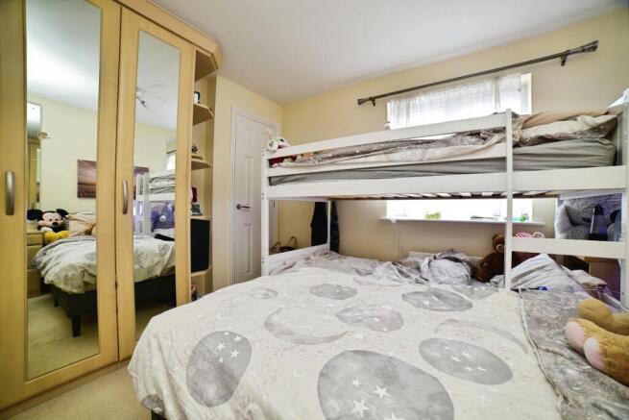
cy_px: 210
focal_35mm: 14
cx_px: 314
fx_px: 245
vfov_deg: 81.2
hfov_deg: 104.2
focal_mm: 14
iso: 100
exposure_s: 1/13
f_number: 8
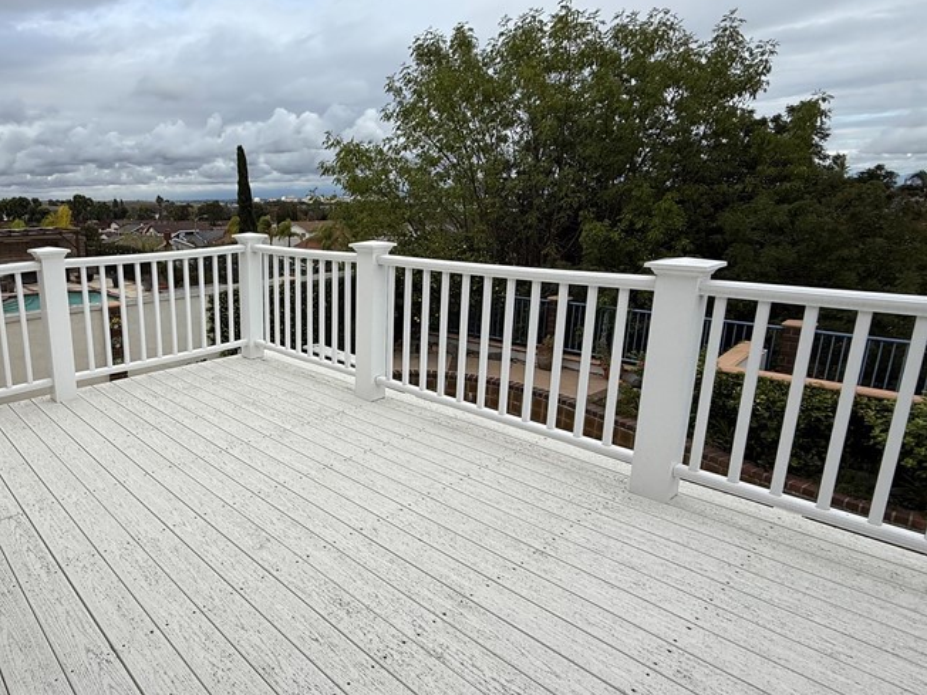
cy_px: 334
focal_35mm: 22
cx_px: 269
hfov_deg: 72.7
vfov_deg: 61.1
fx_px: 589
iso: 50
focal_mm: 2.22
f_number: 2.2
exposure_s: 1/1656
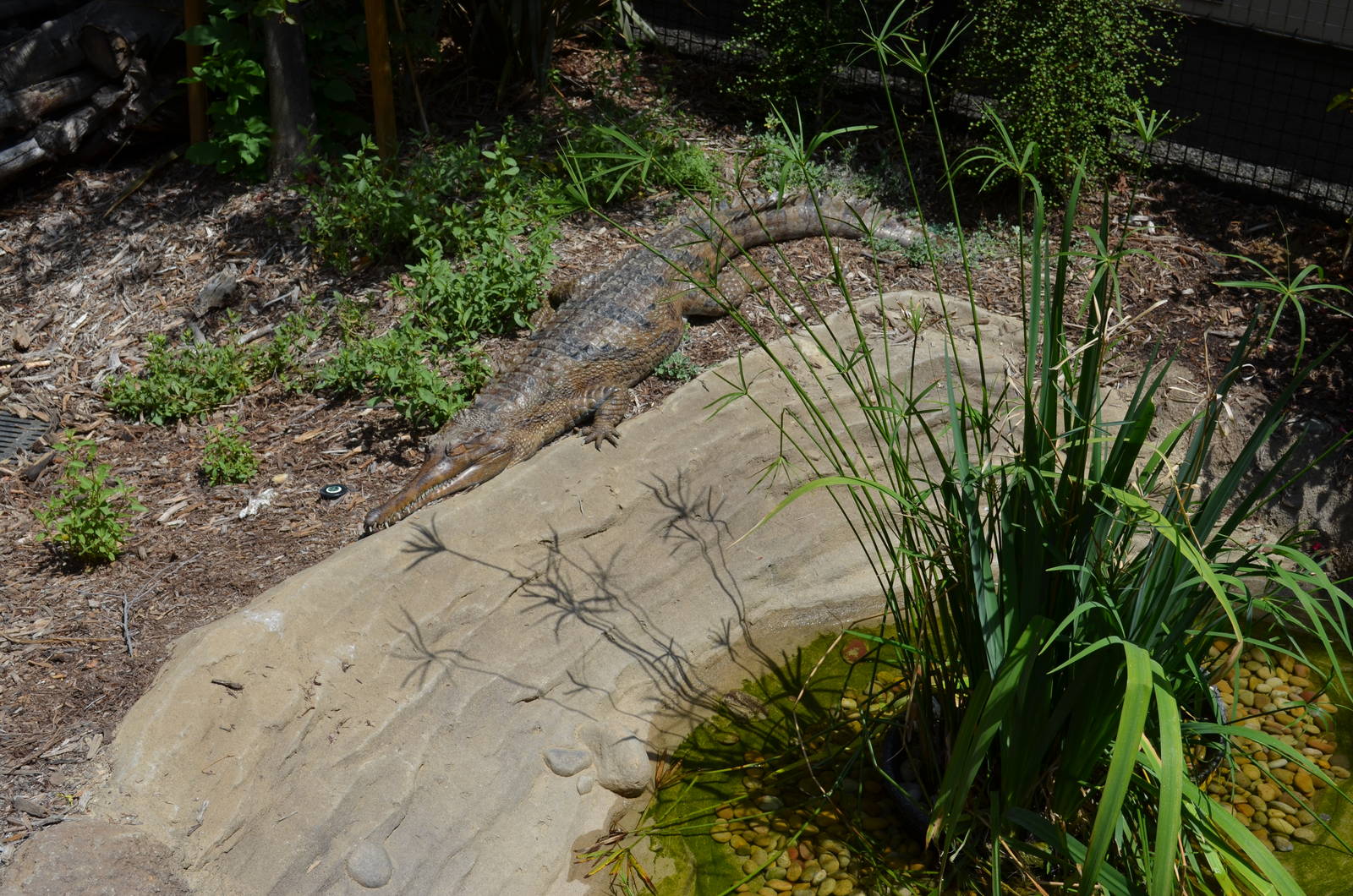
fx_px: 1800
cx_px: 676
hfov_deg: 41.2
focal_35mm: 48
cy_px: 448
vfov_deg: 28.0
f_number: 8
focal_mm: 32
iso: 100
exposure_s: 1/250
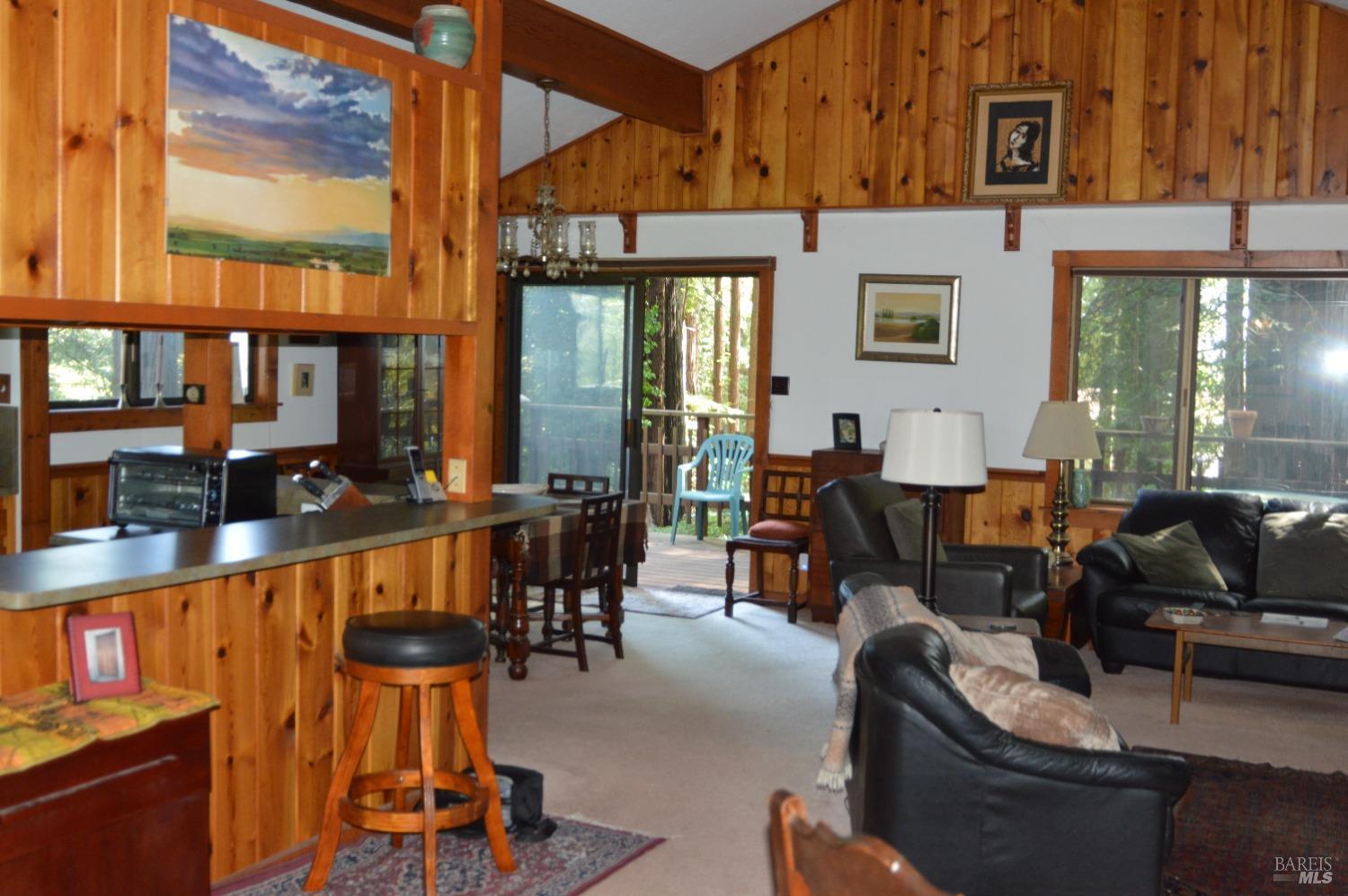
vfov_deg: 36.8
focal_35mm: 36
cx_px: 674
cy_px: 448
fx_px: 1347
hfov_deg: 53.2
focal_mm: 24
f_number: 3.5
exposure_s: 1/60
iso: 900
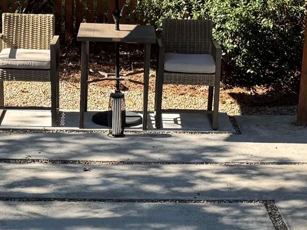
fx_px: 860
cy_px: 119
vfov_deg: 15.2
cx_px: 167
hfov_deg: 20.2
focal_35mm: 97
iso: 80
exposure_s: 1/1094
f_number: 1.78
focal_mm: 6.76
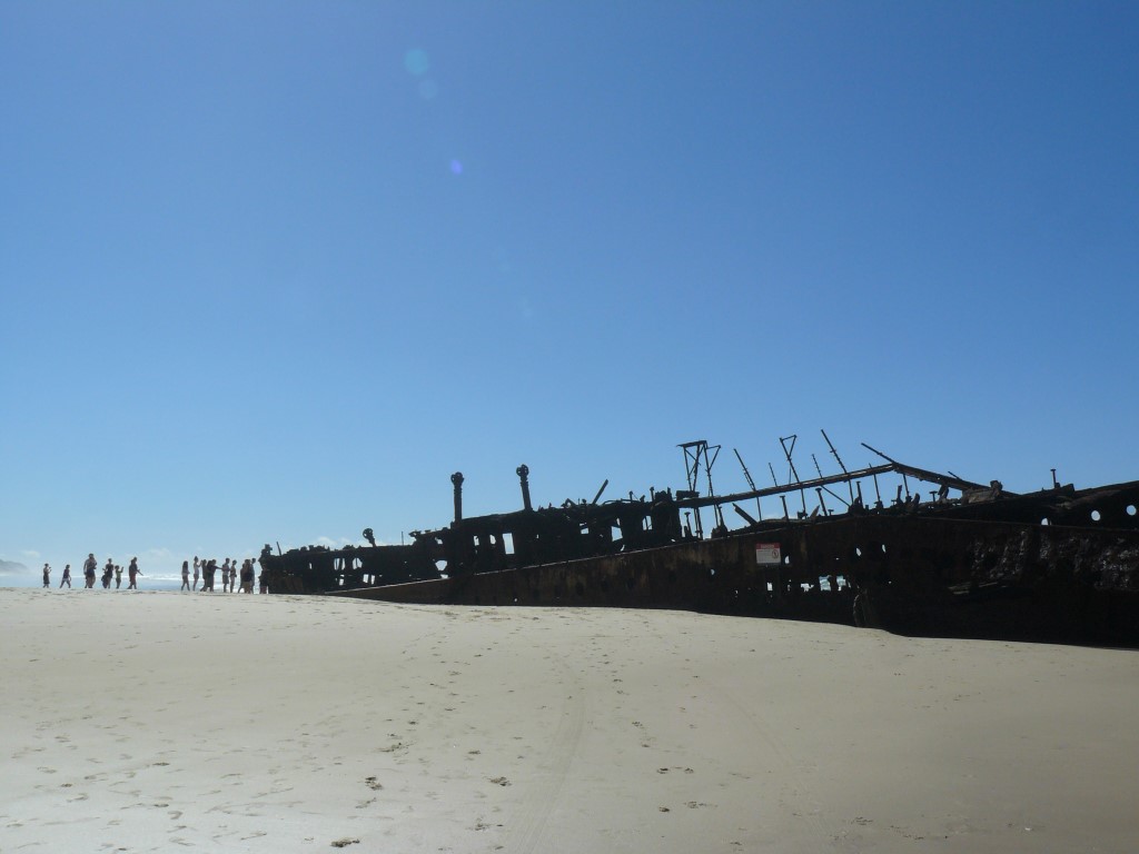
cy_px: 427
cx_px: 570
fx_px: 1185
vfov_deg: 39.7
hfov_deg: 51.4
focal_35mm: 36
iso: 100
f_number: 8
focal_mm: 6
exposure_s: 1/640
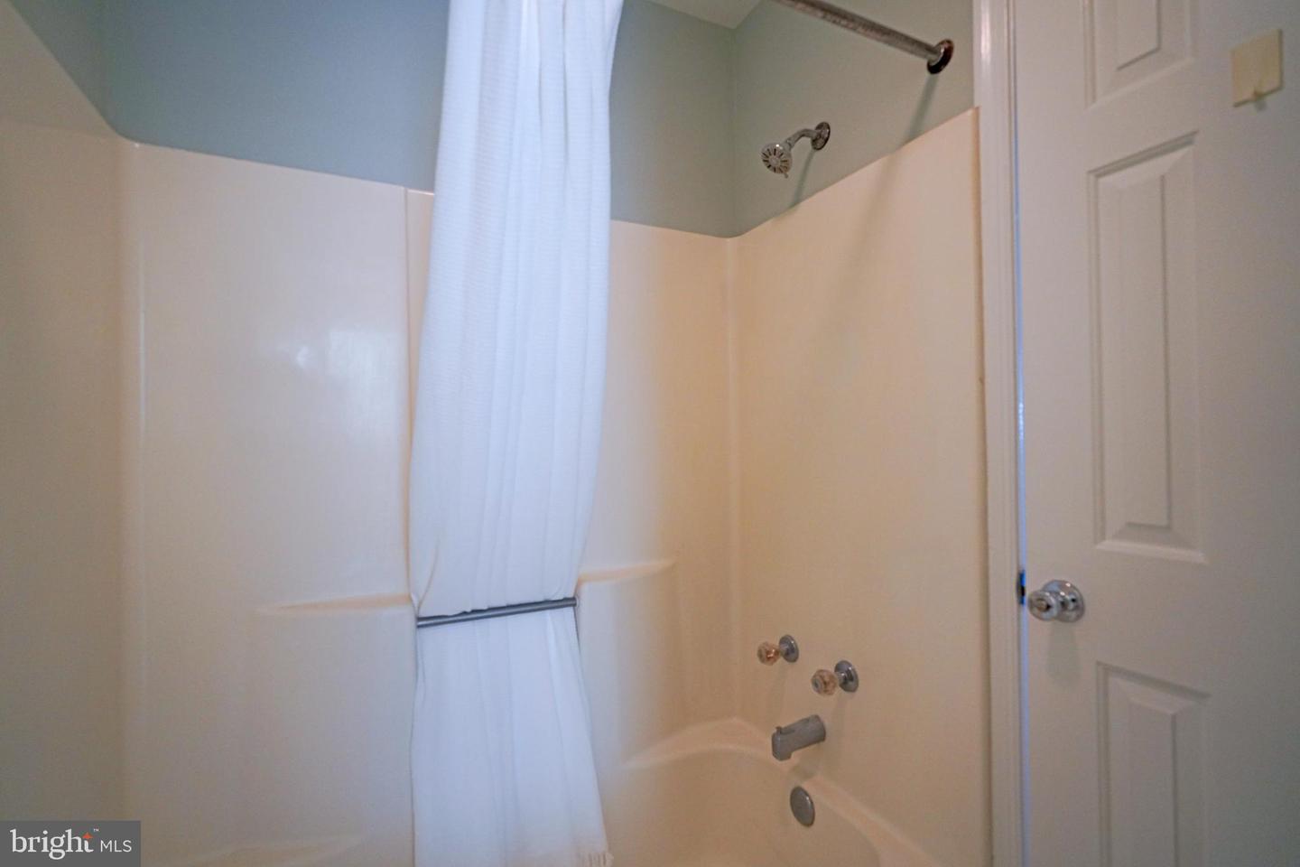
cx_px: 650
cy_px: 434
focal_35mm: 16
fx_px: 578
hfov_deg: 96.7
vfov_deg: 73.7
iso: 1600
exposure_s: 1/160
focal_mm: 16
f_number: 3.2
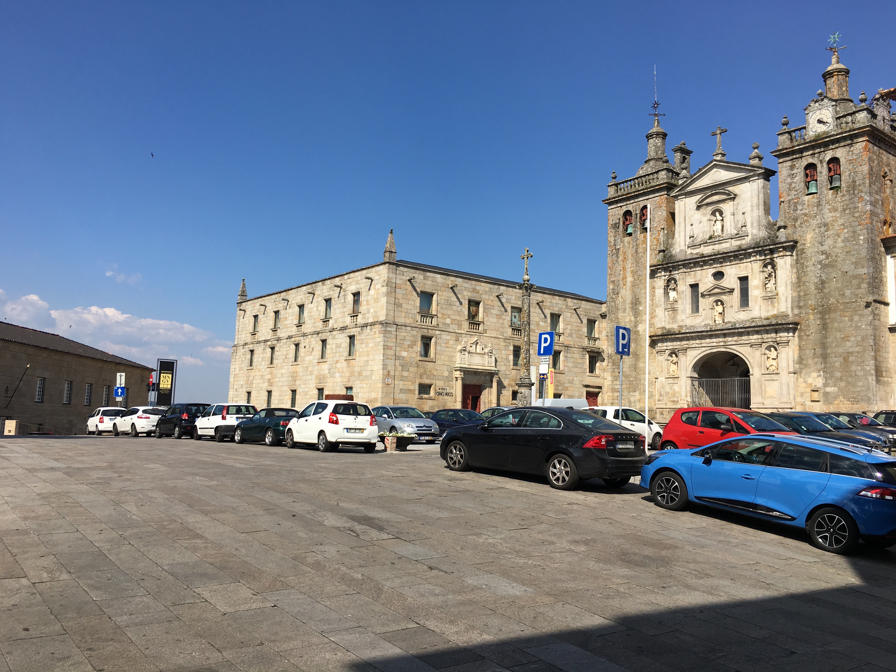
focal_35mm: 29
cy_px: 336
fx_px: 751
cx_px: 448
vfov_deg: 48.2
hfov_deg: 61.7
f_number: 2.2
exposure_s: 1/2079
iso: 25
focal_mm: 4.15
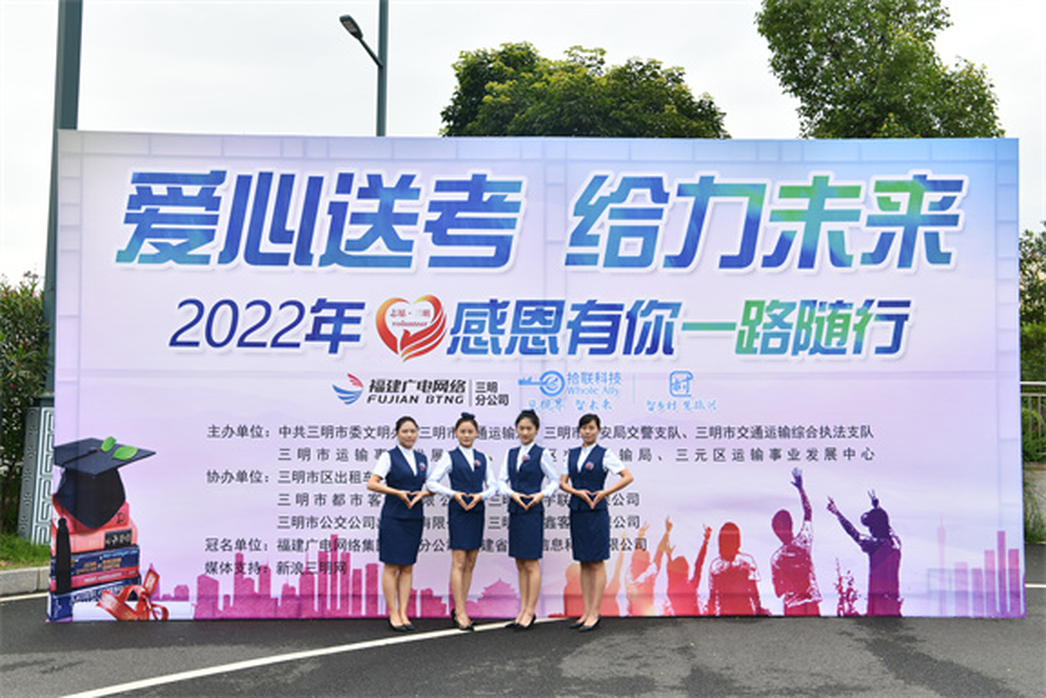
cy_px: 349
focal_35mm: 40
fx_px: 1162
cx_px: 523
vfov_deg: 33.4
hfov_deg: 48.5
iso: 125
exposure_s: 1/125
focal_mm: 40
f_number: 9
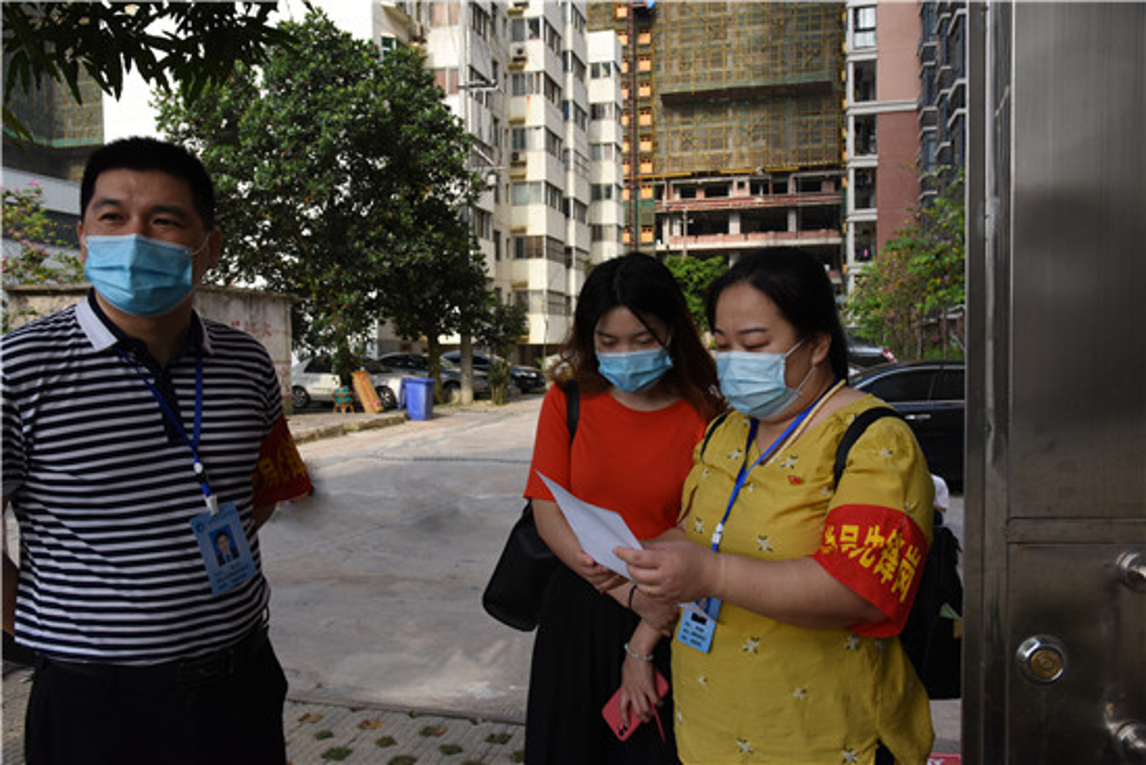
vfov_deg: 43.6
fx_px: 955
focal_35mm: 30
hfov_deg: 61.9
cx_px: 573
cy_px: 382
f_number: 10
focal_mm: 30
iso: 640
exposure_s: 1/400
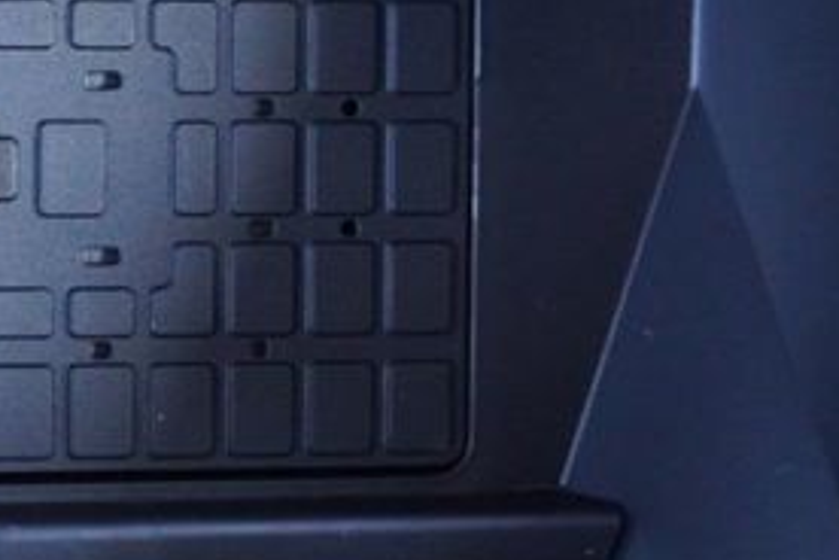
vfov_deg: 15.4
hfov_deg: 21.0
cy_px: 304
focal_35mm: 89
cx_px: -222
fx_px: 2074
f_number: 3.5
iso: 2500
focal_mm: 16
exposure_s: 1/60
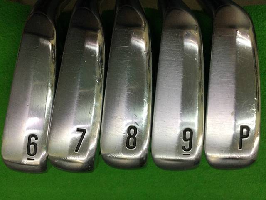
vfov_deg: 45.4
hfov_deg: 58.4
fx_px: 238
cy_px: 100
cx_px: 133
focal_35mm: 31
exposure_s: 1/40
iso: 32
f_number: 2.4
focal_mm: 3.3
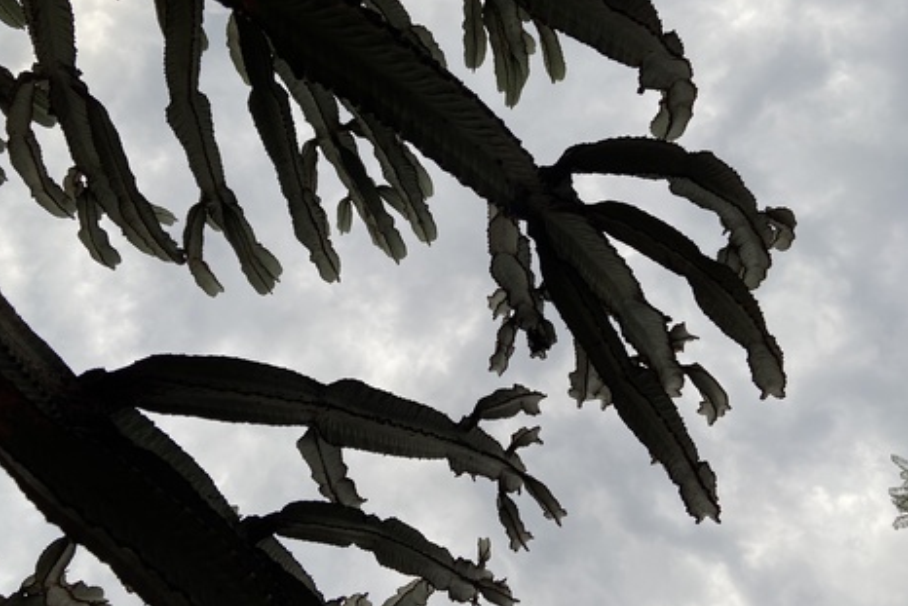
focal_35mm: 29
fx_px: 732
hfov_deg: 63.6
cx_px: 444
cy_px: 245
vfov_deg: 44.8
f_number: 1.8
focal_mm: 4.25
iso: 32
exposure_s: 1/168
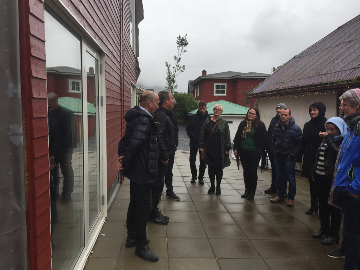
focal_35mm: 29
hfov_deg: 61.7
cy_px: 135
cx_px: 180
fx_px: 302
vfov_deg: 48.2
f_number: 2.2
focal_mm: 4.15
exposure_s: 1/465
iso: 32
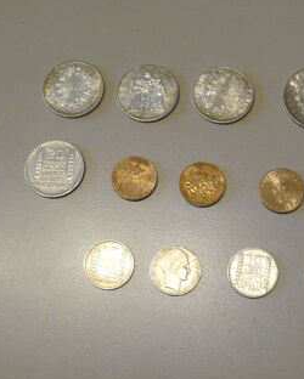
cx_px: 219
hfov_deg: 27.8
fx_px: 607
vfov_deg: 34.7
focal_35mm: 54
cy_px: 176
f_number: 2.8
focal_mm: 6
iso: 320
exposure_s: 1/30
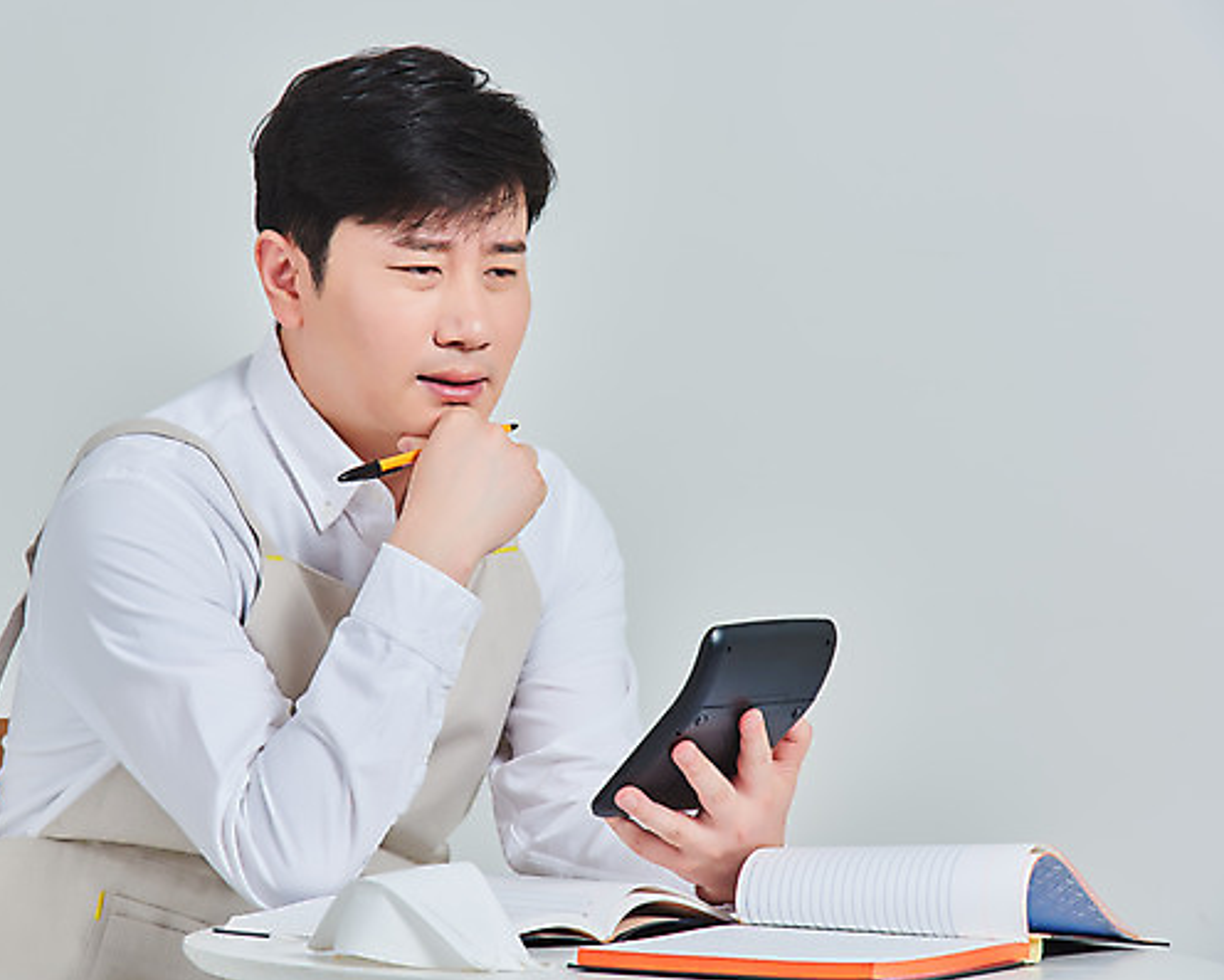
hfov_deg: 9.5
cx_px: 549
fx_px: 7391
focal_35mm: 204
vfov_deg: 7.6
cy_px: 489
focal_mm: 180
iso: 100
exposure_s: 1/125
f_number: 14
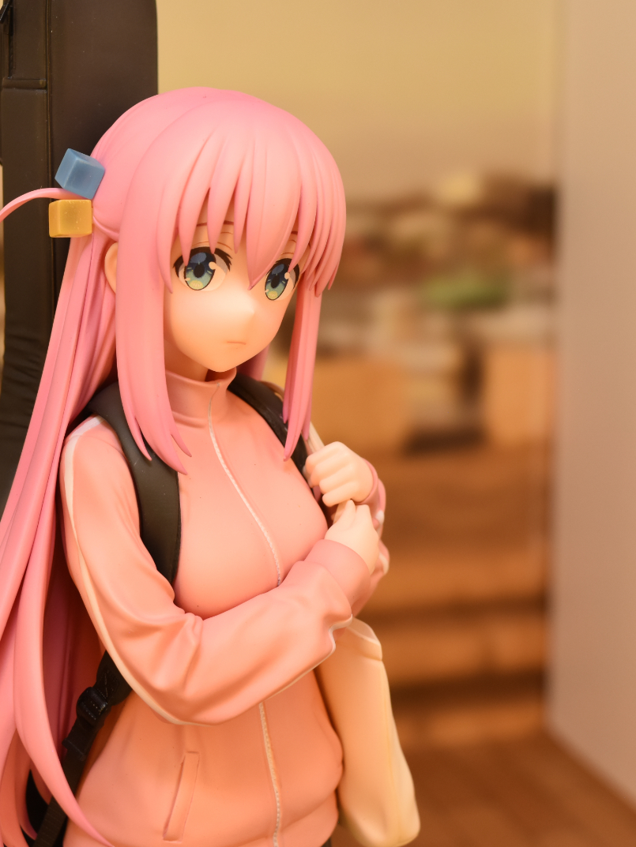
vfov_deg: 26.3
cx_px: 211
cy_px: 422
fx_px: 1812
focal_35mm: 74
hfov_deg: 19.8
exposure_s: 1/125
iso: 640
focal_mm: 34
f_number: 8
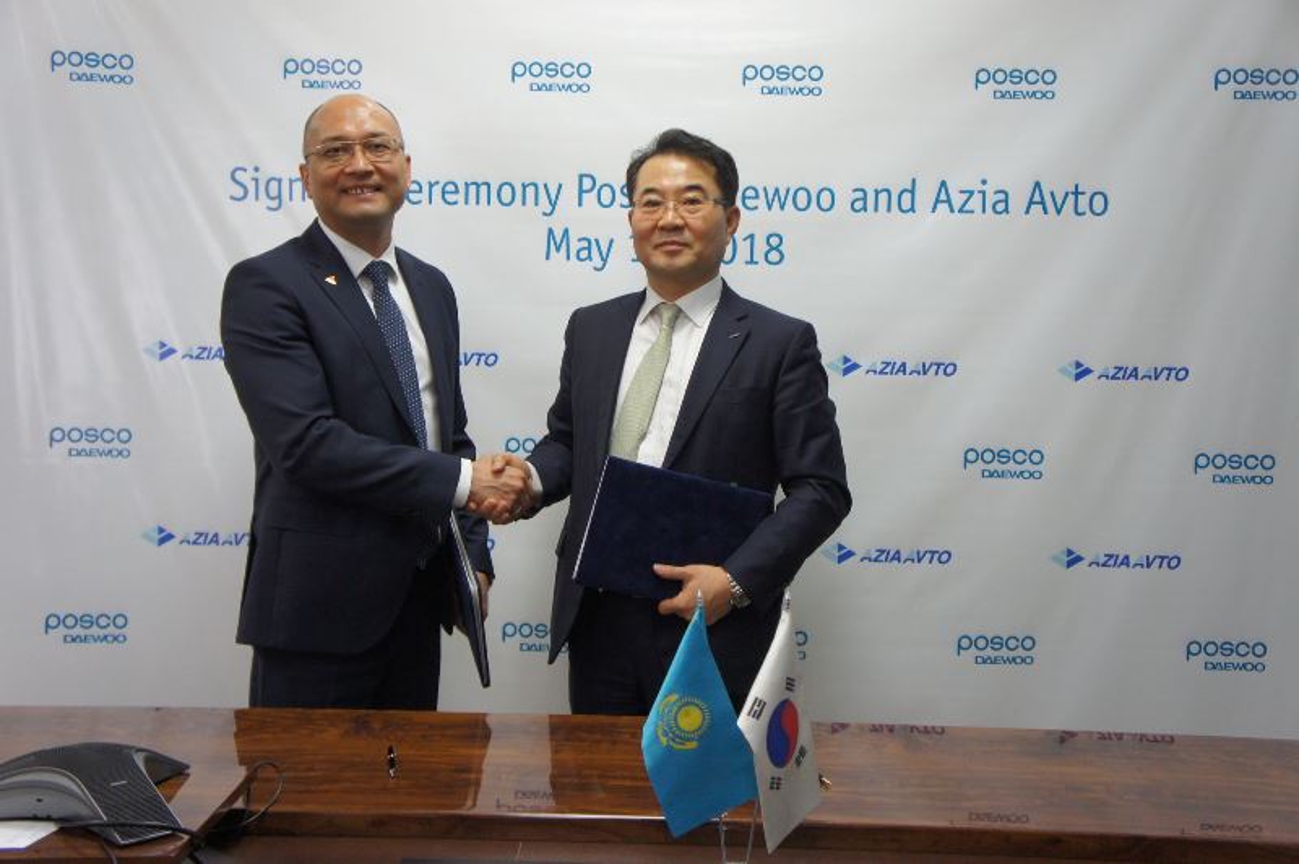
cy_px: 432
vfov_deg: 33.0
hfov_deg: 48.0
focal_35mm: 40
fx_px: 1460
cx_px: 650
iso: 1000
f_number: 4
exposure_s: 1/100
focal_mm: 27
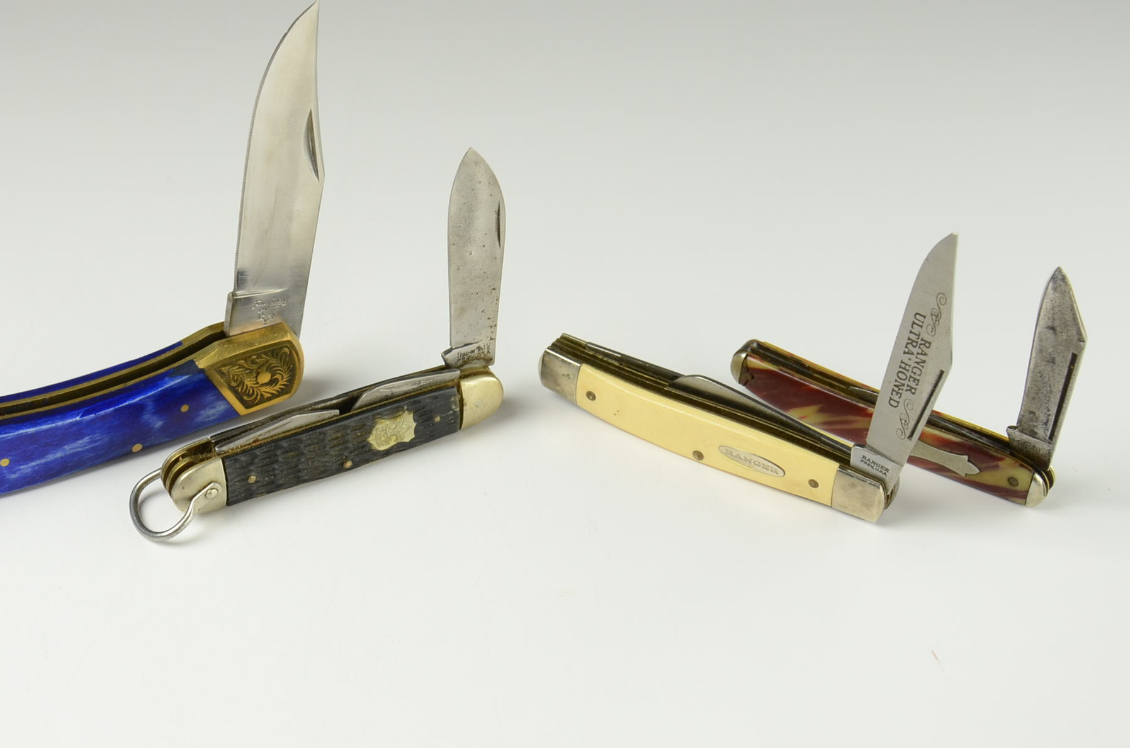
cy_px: 297
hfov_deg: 28.9
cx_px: 483
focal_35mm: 70
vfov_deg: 19.3
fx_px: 2193
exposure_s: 1/60
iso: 500
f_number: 7.1
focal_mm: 34
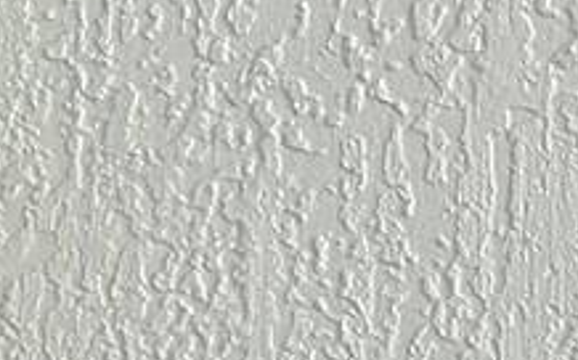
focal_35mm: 202
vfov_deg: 6.3
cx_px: -1424
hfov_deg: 8.1
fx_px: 3180
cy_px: 717
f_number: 1.6
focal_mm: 5.1
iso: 125
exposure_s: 1/65
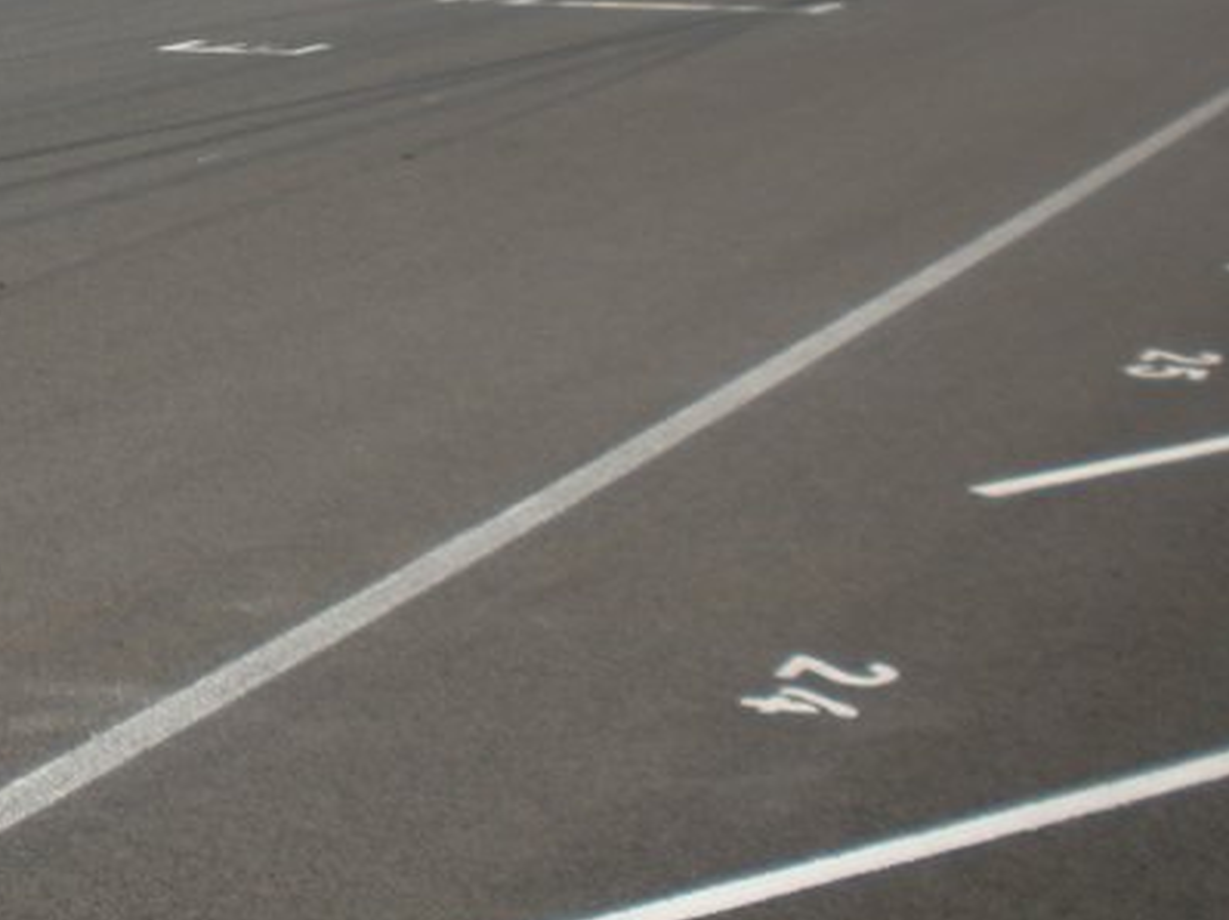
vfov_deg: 16.5
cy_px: 80
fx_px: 3122
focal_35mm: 88
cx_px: -86
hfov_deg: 21.3
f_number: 3.5
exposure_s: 1/99.5
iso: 64
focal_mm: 6.3
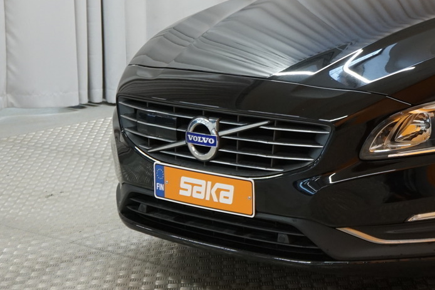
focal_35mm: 91
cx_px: 478
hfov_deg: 21.3
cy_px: 54
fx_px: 1100
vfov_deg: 14.9
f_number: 4.5
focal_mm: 26
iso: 800
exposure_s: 1/60
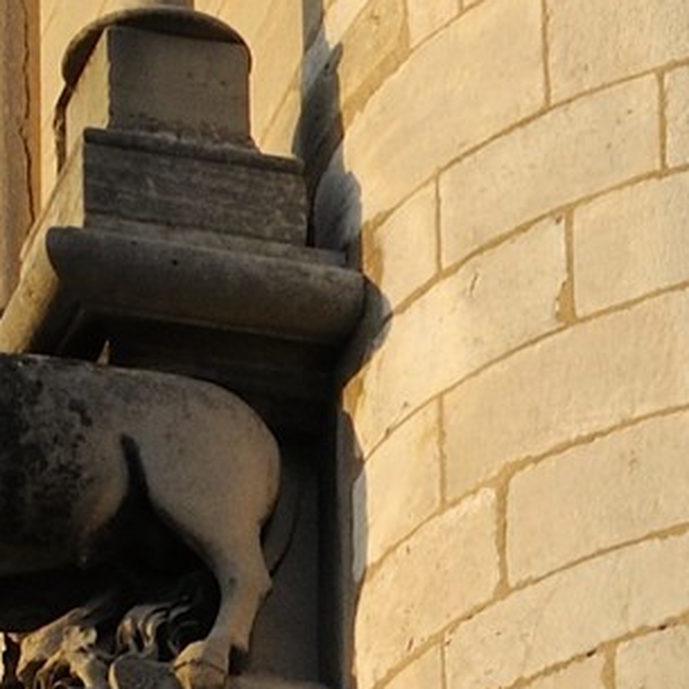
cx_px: -474
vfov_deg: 2.5
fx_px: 15358
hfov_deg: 2.6
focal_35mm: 682
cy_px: 2075
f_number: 9
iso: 400
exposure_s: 1/250
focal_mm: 102
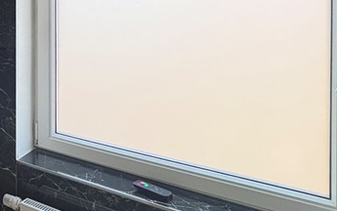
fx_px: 404
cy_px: -3
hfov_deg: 33.6
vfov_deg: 27.5
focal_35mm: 44
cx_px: -96
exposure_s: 1/60
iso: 320
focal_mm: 2.22
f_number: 2.2
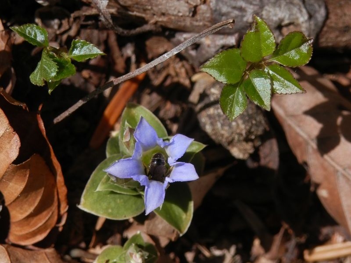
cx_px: 176
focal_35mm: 116
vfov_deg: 12.8
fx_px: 1176
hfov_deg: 17.0
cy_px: 132
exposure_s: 1/320
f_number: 5.2
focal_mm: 20.9
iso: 80
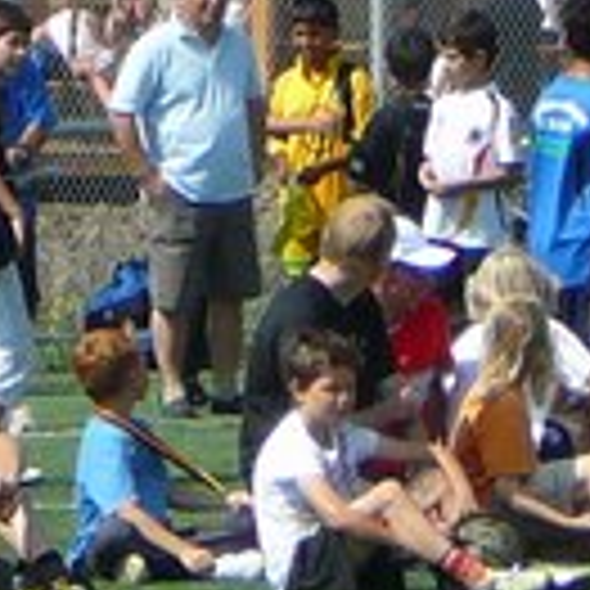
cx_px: 293
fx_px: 12322
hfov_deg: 2.7
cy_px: 72
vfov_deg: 2.7
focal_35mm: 639
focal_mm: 14.1
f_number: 3.9
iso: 80
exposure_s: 1/800
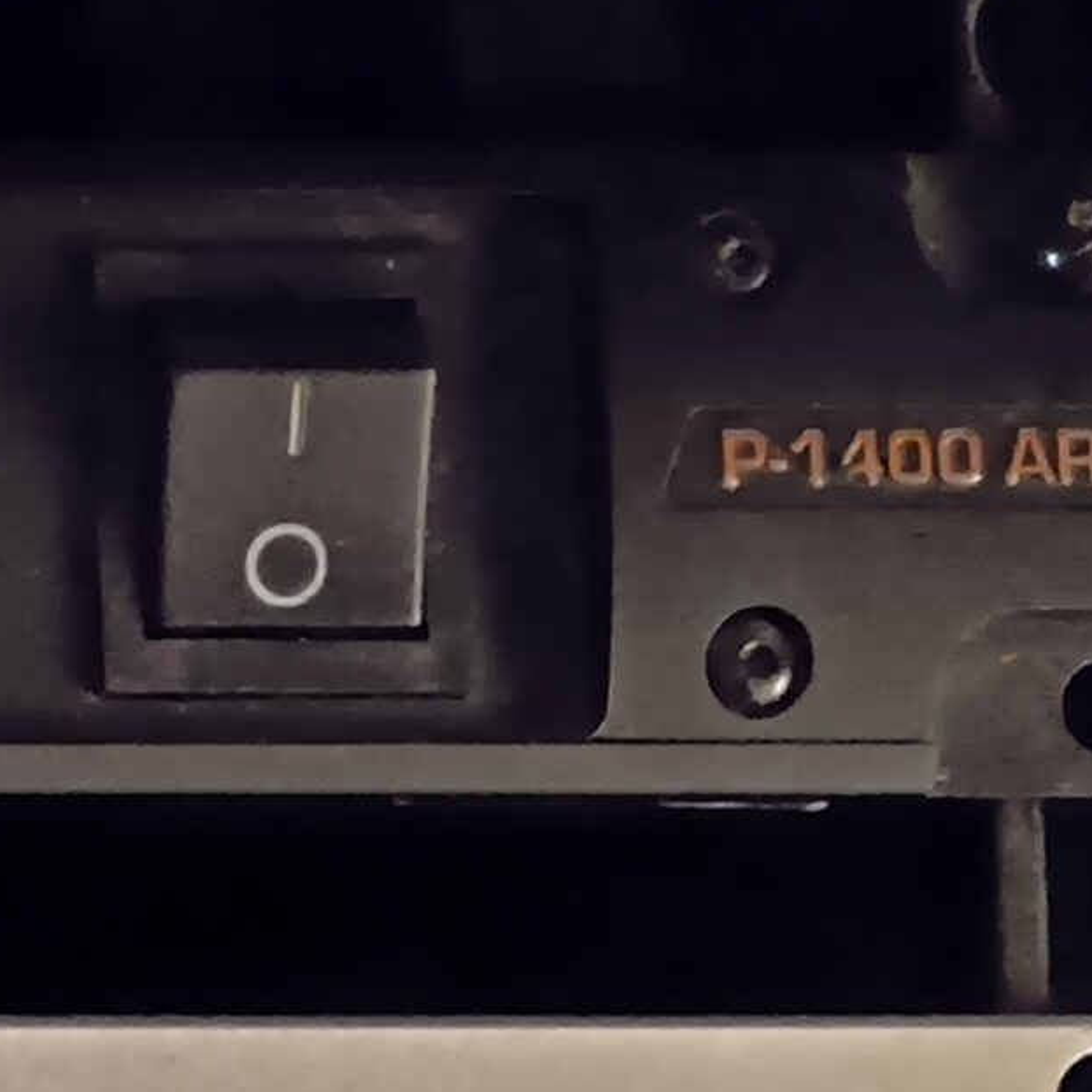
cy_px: 869
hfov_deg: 7.3
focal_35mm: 222
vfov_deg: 7.9
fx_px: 7923
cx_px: -1676
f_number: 1.9
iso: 2718
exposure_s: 1/100
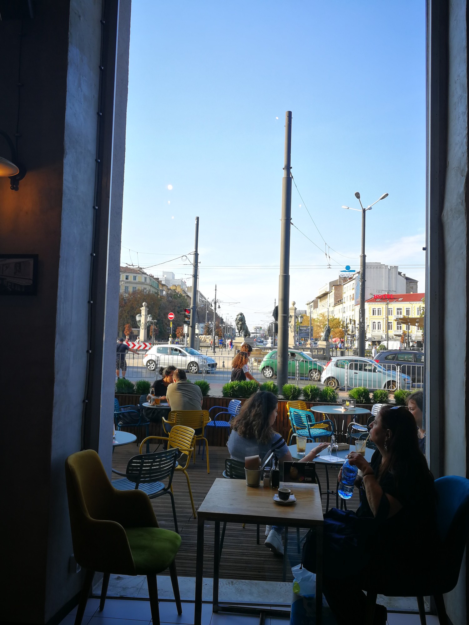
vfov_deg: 65.3
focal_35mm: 27
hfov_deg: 51.4
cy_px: 312
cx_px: 234
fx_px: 488
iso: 50
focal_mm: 3.95
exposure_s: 1/205
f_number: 2.2
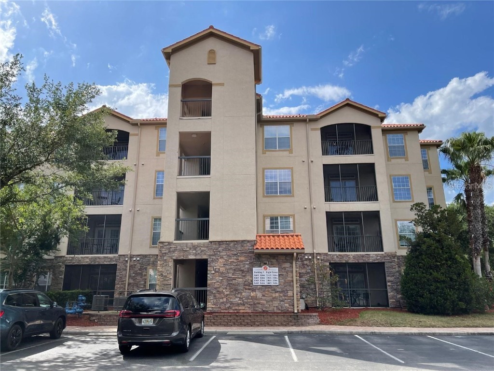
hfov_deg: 67.3
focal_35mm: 26
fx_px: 371
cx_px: 247
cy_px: 186
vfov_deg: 53.1
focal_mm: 5.1
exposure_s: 1/3165
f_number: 1.6
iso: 32
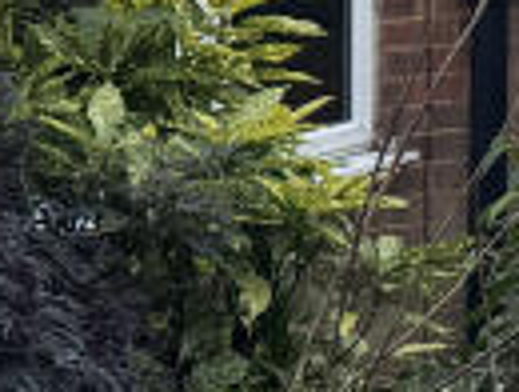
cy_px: -584
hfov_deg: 10.2
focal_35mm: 189
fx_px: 2839
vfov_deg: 7.3
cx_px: 679
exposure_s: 1/2331
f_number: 1.78
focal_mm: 6.76
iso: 80
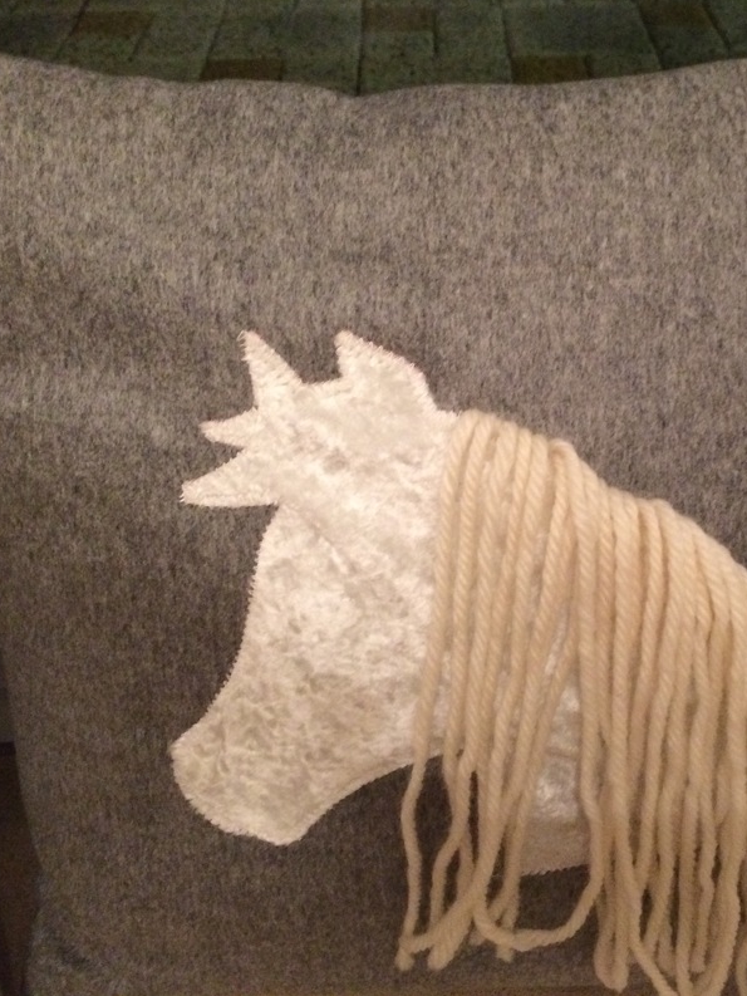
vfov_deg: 47.9
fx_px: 1122
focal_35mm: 39
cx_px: 538
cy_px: 497
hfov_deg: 36.2
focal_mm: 4.15
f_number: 2.2
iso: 320
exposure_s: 1/17
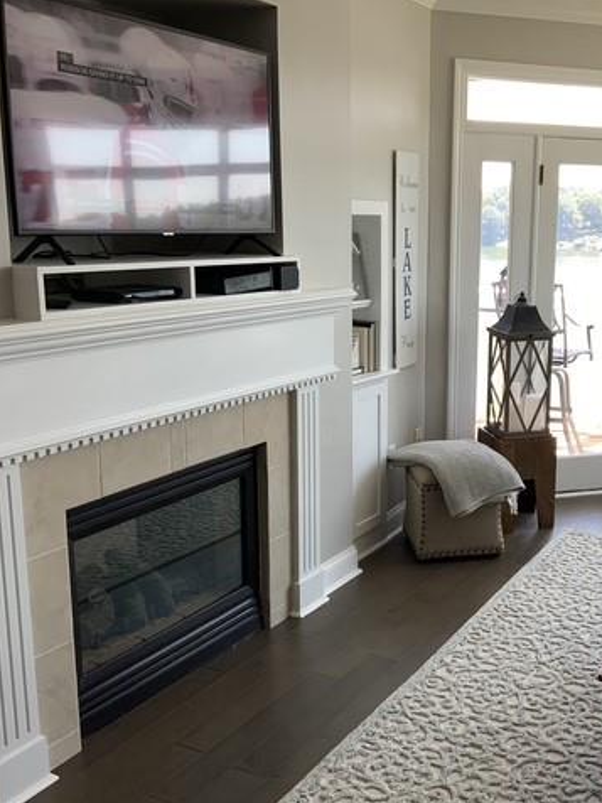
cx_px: 455
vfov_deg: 47.9
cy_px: 402
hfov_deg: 35.9
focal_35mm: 39
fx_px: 904
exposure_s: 1/120
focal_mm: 3
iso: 20
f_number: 1.8
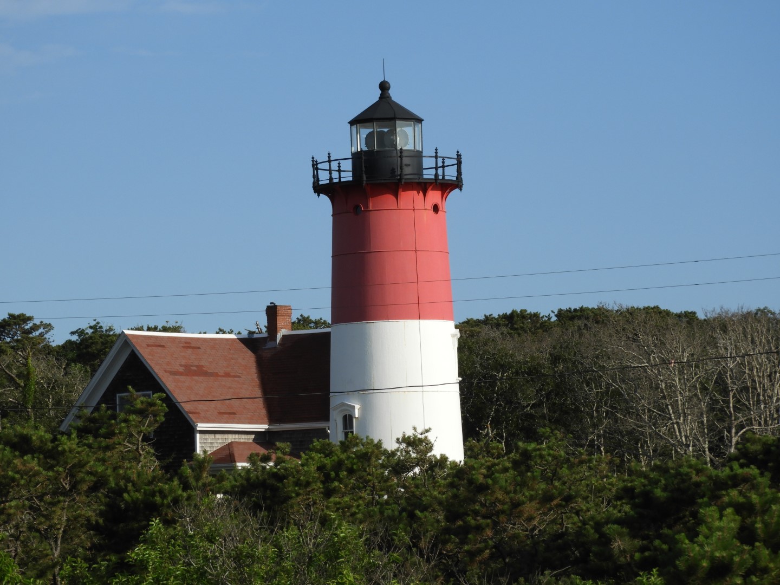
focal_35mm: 200
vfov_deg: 7.4
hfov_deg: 9.9
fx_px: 4507
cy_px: 292
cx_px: 390
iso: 100
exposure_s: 1/800
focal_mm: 35.8
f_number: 5.3
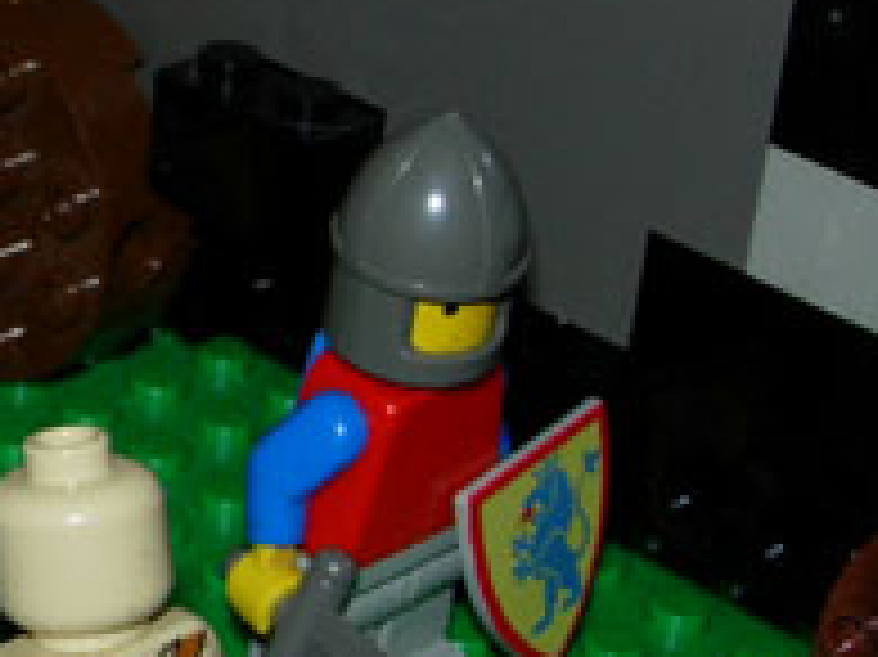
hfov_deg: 16.0
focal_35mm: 117
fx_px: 2966
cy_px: 225
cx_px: -243
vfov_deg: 12.6
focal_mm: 7.8
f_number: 4.8
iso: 79
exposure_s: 1/64
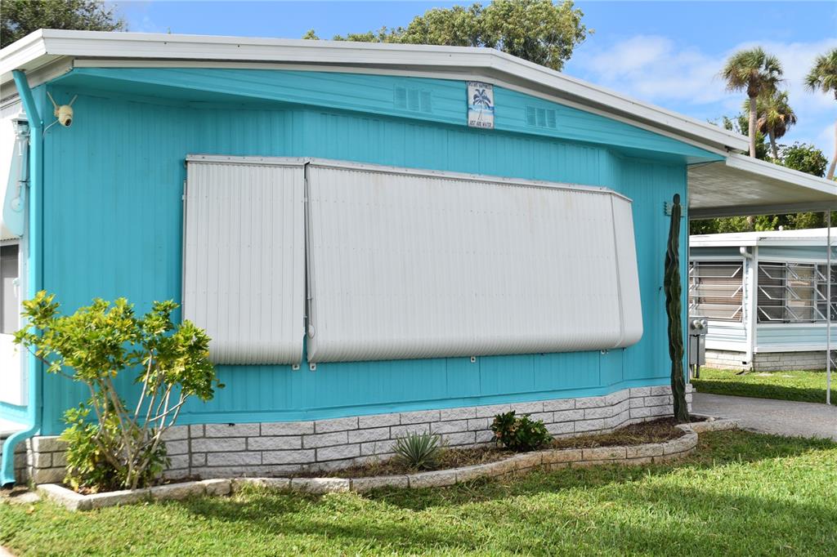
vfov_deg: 29.8
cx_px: 418
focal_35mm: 45
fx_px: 1046
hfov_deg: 43.6
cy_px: 278
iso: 200
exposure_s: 1/400
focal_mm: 30
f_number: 10
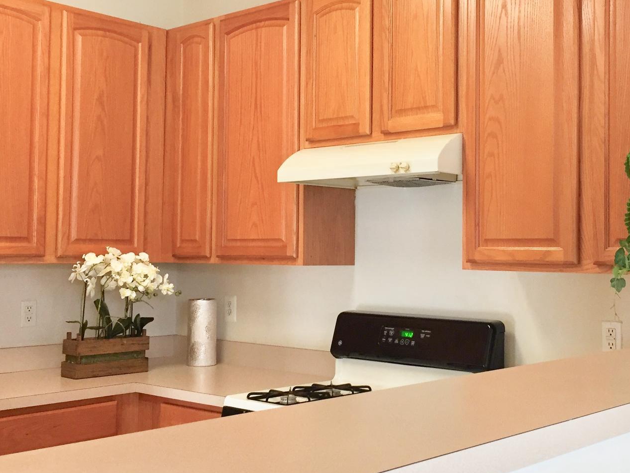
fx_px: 855
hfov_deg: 40.2
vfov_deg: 30.9
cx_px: 390
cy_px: 215
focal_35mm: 47
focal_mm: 4.15
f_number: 2.2
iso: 100
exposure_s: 1/30
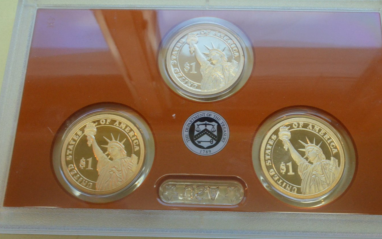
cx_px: 202
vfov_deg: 27.4
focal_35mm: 47
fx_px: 489
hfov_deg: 42.6
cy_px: 110
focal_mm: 24
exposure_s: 1/25
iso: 2500
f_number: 22
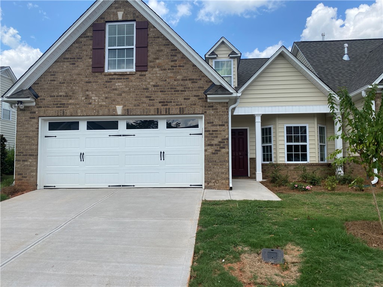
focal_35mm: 26
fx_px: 288
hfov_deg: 67.3
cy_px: 144
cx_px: 192
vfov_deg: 53.1
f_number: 1.8
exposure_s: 1/2066
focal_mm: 4.25
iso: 32
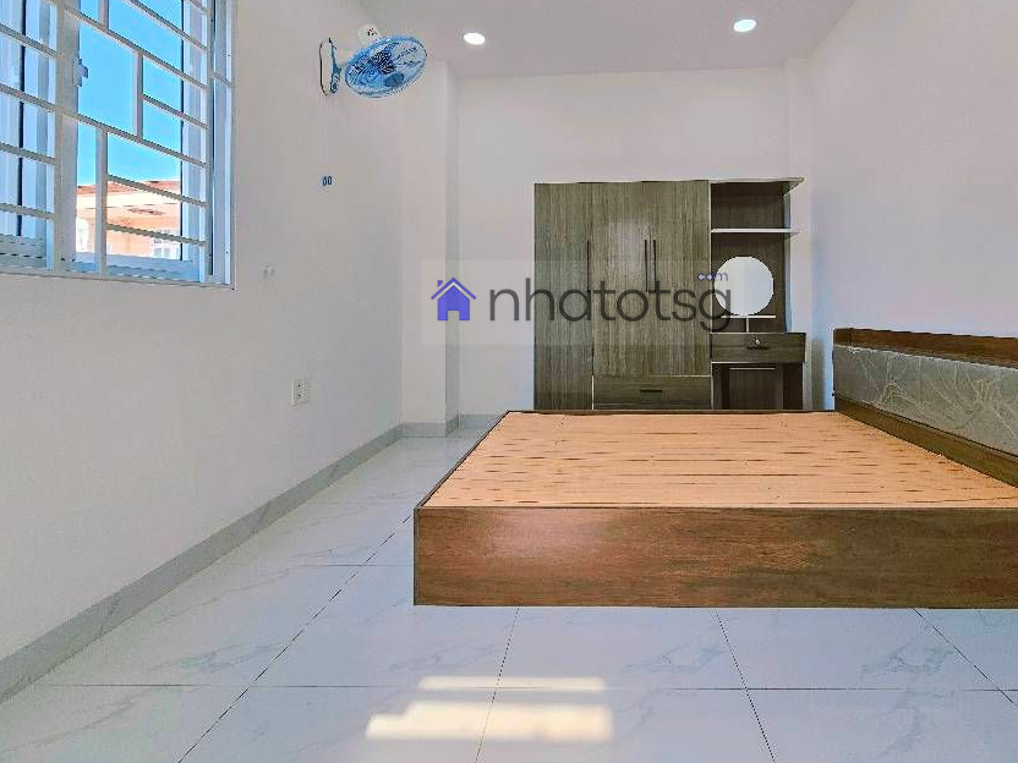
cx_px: 582
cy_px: 302
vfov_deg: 77.1
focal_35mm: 16
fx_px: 471
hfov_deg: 93.9
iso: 50
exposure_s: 1/385
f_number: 2.2
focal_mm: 2.2
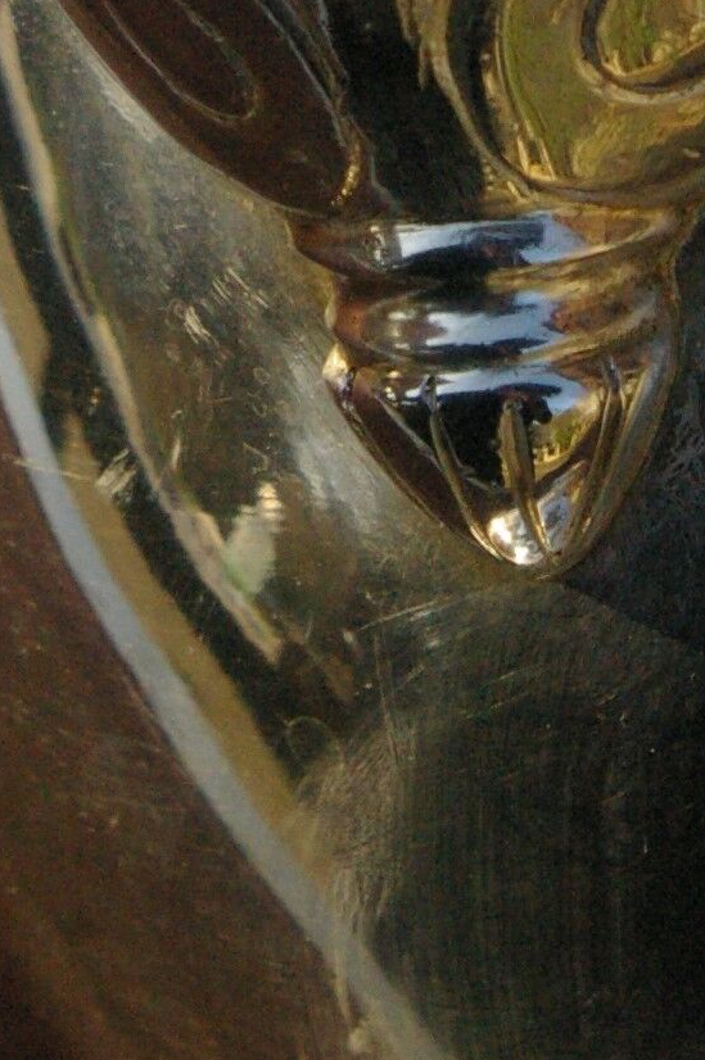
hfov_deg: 9.6
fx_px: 4180
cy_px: -271
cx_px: 293
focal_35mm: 142
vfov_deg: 14.0
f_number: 8
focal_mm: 26
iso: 1600
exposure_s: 1/500
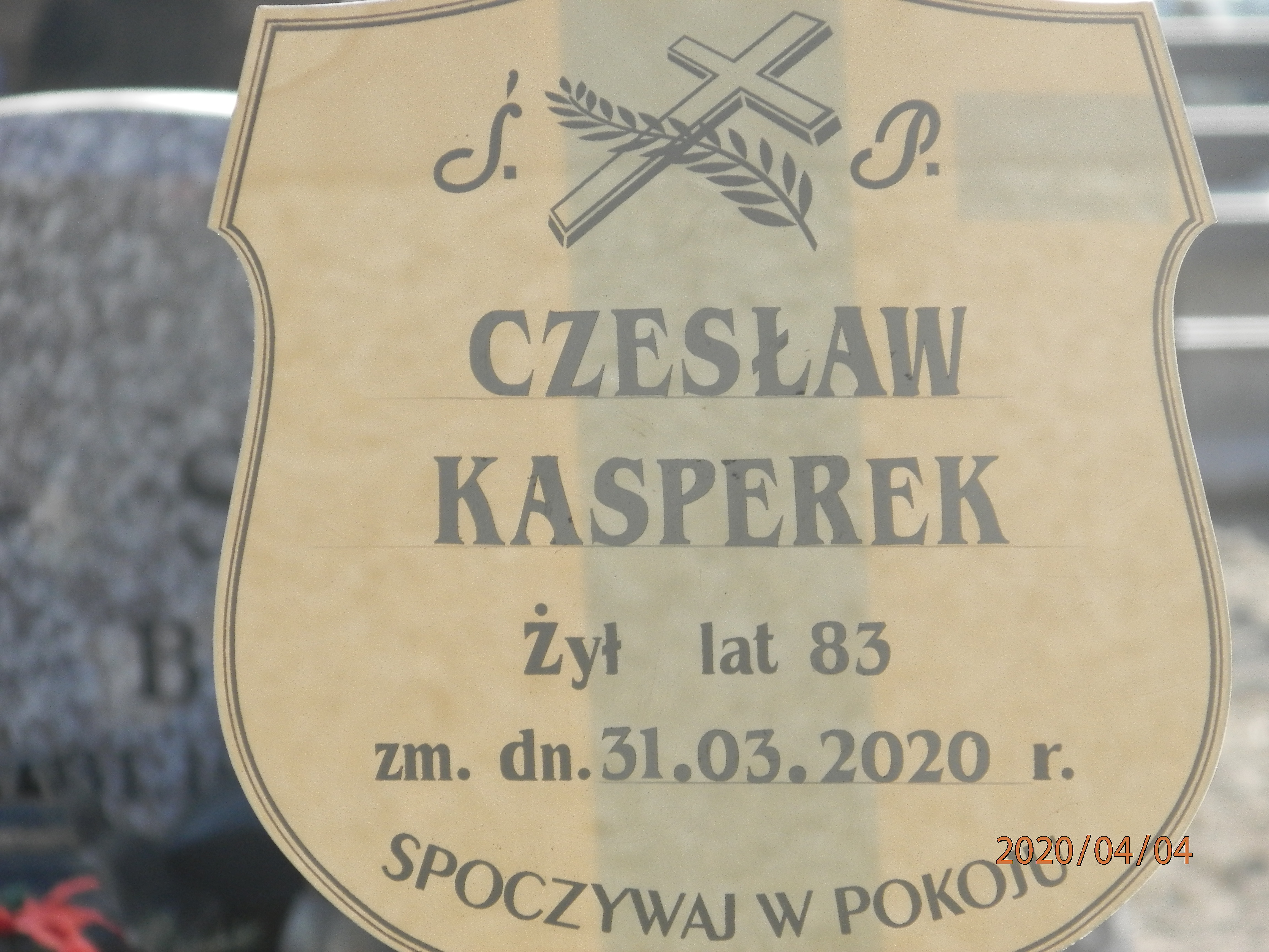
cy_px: 476
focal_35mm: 335
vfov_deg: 4.4
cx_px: 634
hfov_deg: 5.9
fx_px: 12281
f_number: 5.6
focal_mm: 59.8
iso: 160
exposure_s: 1/200
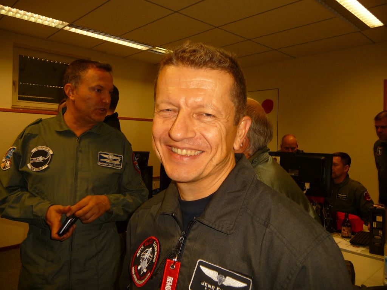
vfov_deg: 49.7
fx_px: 313
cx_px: 194
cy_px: 145
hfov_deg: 63.4
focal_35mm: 28
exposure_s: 1/30
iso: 100
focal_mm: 4.7
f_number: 3.3
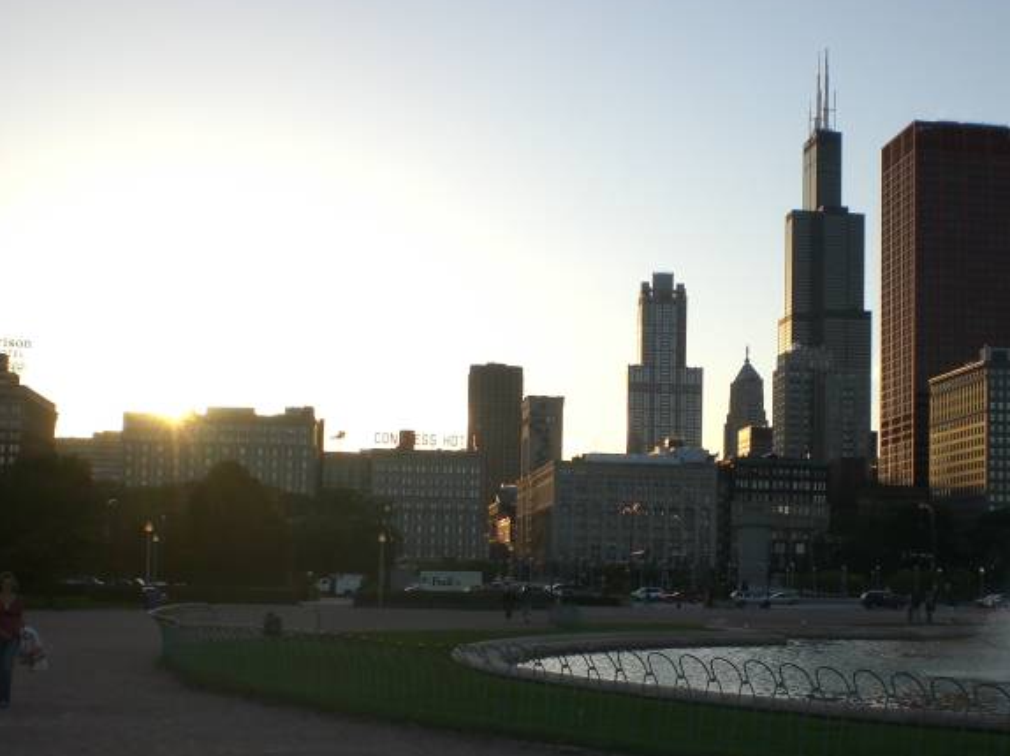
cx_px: 630
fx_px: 1546
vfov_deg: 27.3
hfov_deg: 36.0
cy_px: 508
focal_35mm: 53
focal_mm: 6.3
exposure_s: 1/320
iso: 50
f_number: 4.4
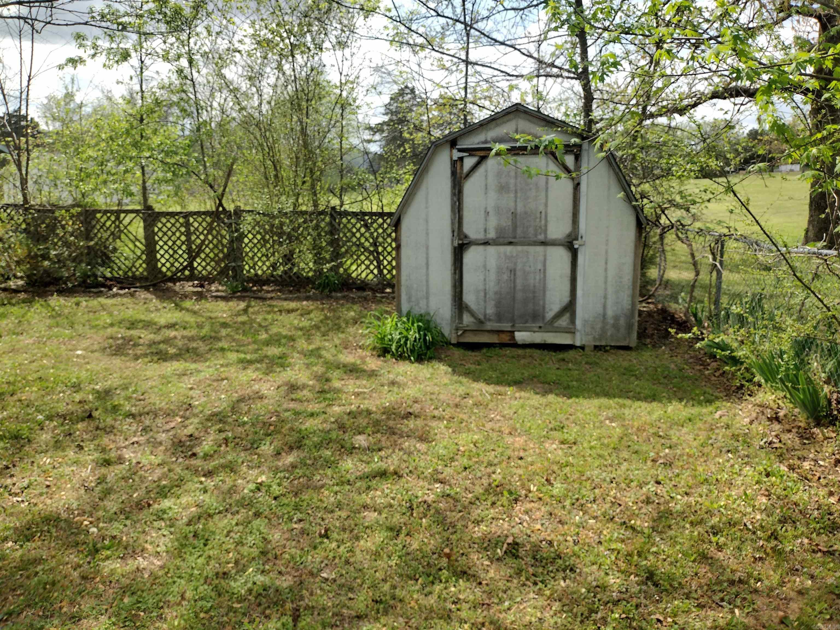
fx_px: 655
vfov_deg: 51.4
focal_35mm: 27
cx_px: 420
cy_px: 315
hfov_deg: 65.3
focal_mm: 4.71
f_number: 1.7
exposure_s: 1/1301
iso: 100
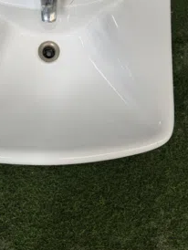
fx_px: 253
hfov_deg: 40.1
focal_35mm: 35
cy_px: 109
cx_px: 57
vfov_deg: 52.4
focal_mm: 6.76
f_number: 1.78
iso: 80
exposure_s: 1/278
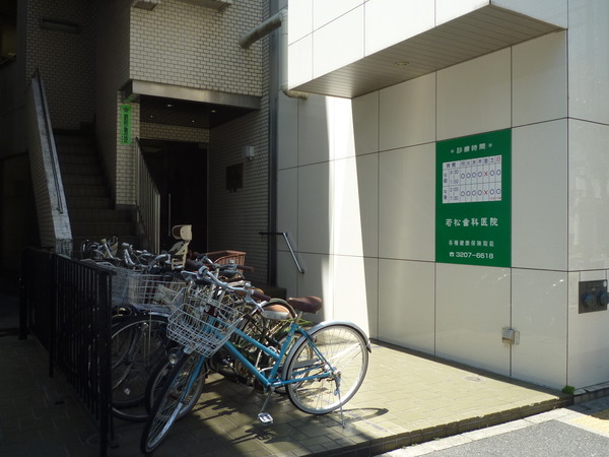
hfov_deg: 58.4
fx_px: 545
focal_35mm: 31
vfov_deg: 45.4
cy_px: 228
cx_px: 304
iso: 80
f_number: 2.8
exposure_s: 1/320
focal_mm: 4.4
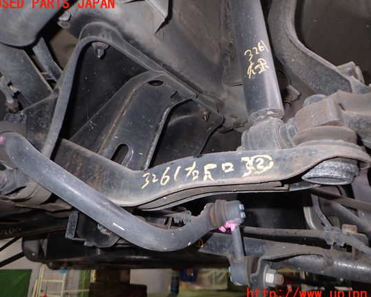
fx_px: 297
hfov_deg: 64.0
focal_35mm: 27
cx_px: 196
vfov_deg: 53.2
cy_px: 149
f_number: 2
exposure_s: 1/30
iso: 200
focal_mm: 4.5
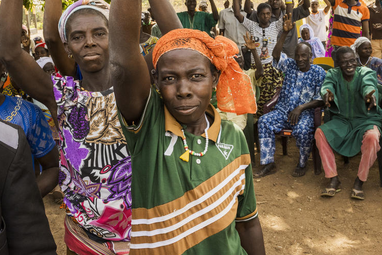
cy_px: 51
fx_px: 446
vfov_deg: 31.1
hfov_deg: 46.4
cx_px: 183
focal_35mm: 42
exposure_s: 1/200
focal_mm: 26
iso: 1000
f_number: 14
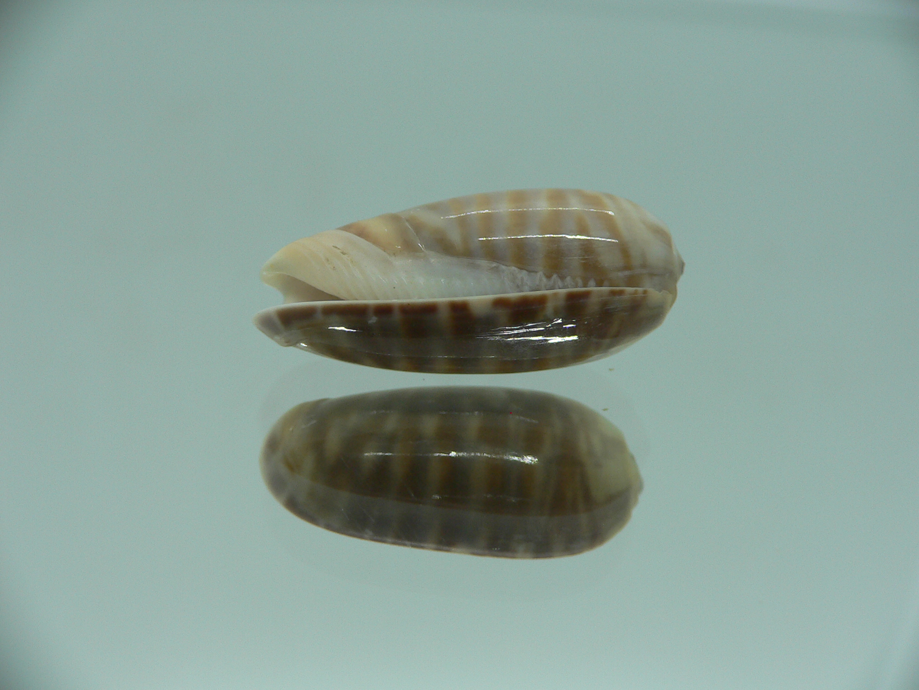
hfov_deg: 52.6
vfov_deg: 40.7
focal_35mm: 35
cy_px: 345
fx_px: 929
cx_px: 460
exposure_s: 1/60
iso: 80
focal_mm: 4.6
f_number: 2.8
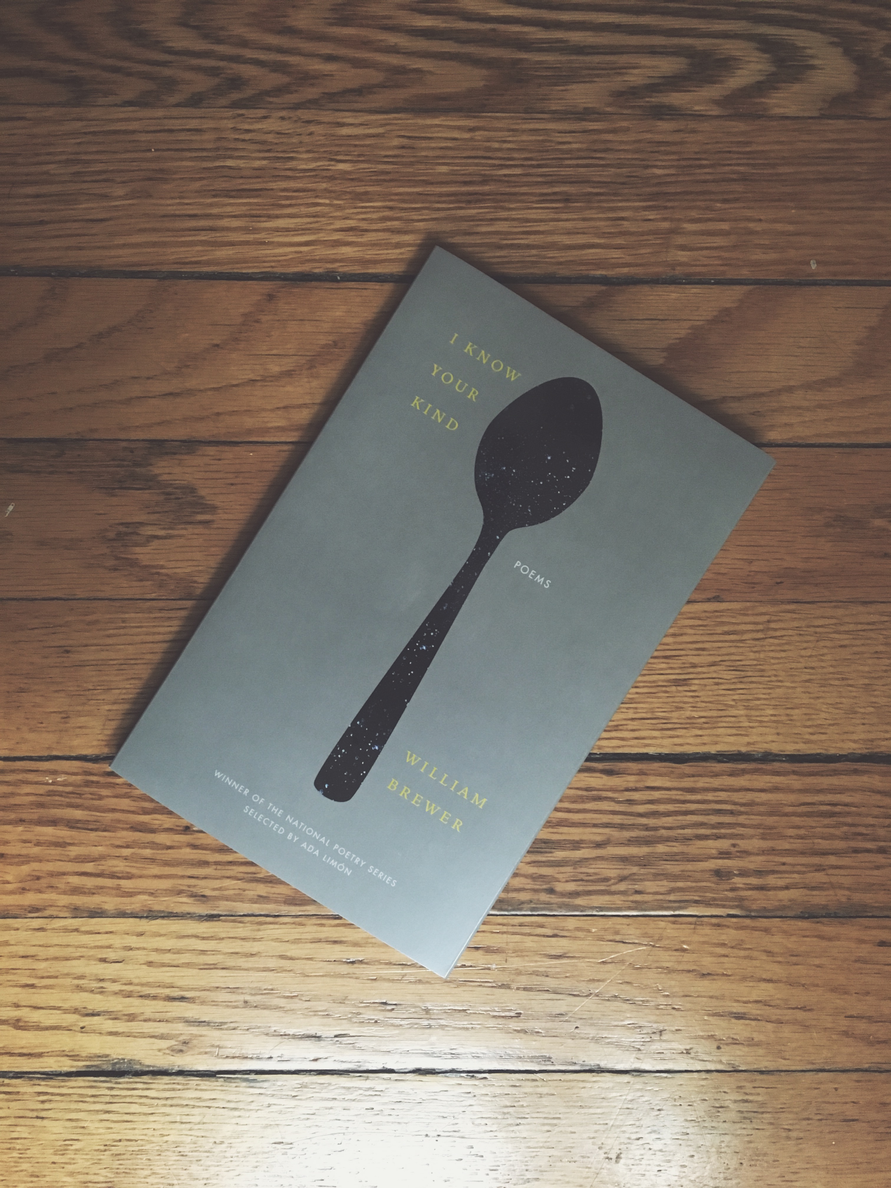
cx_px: 446
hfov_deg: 48.2
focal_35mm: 29
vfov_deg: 61.7
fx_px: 995
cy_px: 594
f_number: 2.2
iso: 250
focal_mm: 4.15
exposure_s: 1/15
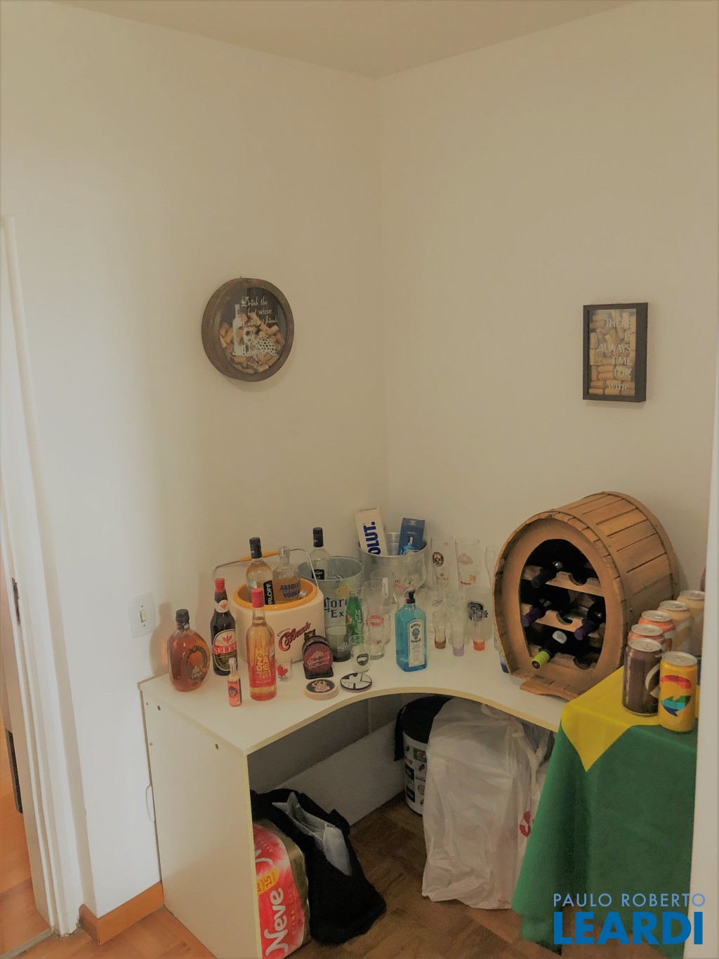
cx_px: 360
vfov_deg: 63.4
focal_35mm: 28
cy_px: 480
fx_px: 775
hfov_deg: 49.8
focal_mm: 3.99
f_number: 1.8
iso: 80
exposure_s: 1/15
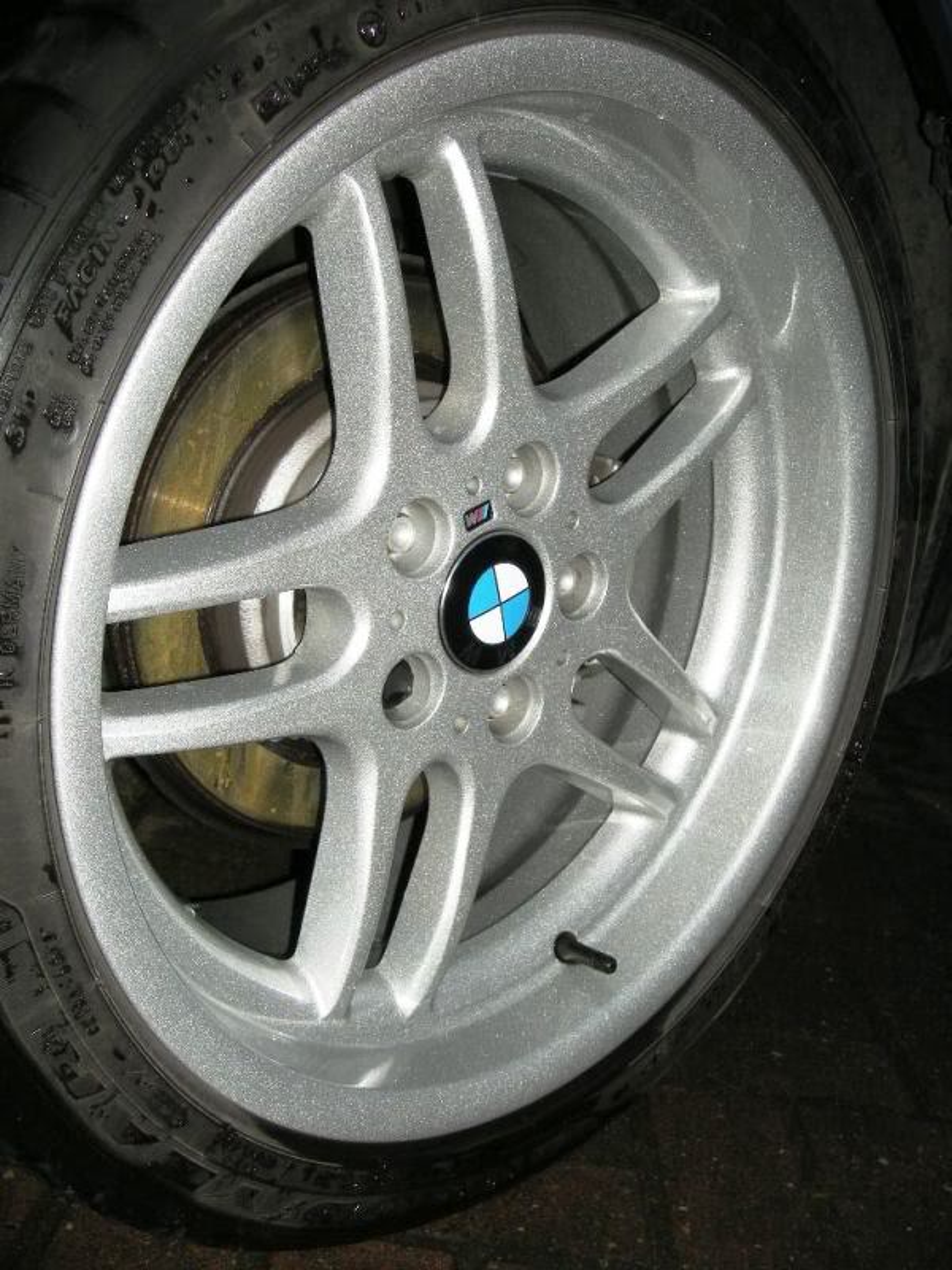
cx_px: 476
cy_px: 635
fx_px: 1283
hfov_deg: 40.7
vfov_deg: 52.6
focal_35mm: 35
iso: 50
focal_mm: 5.7
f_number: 2.8
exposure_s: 1/60
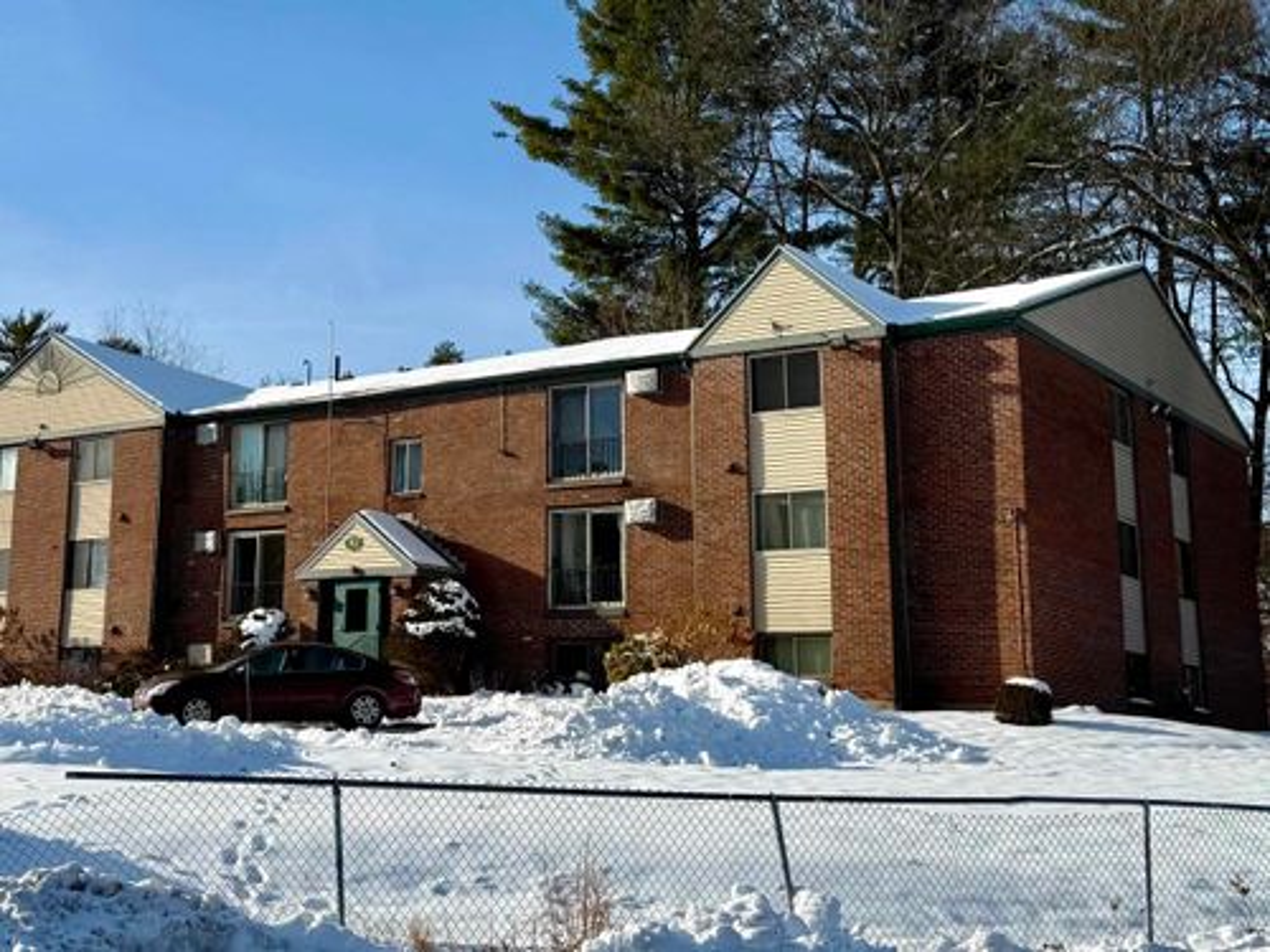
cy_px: 476
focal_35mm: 24
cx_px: 635
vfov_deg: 56.8
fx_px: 881
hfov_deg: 71.6
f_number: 1.78
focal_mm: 6.76
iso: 80
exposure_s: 1/5714
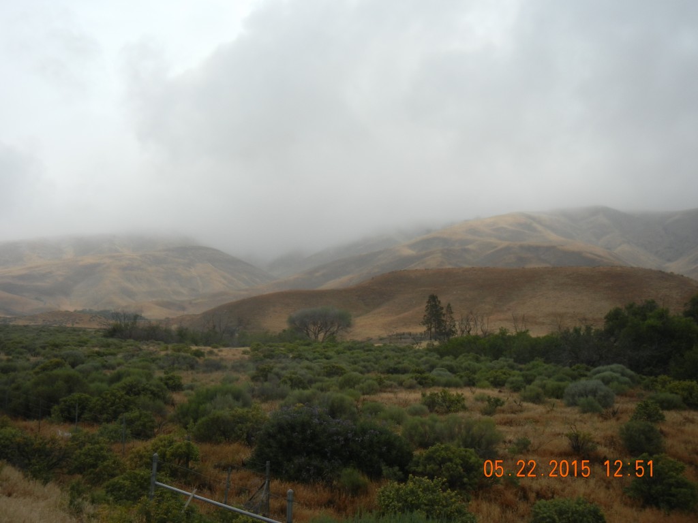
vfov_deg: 32.2
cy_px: 262
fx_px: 907
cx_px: 349
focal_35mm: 45
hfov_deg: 42.1
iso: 160
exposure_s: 1/357
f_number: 7.6
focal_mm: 8.1
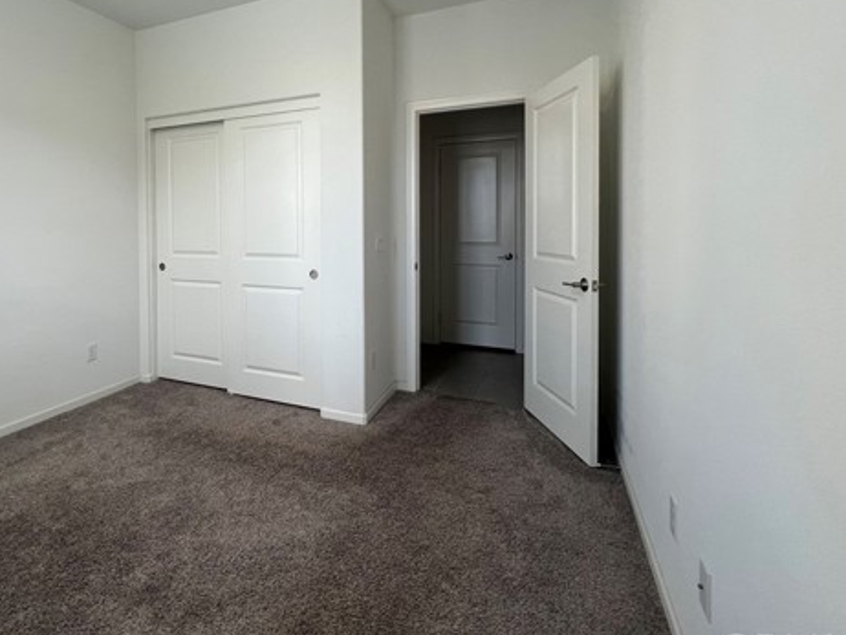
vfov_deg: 70.5
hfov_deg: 86.1
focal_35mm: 18
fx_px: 440
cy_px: 238
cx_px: 320
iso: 100
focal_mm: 1.57
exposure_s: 1/120
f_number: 1.8
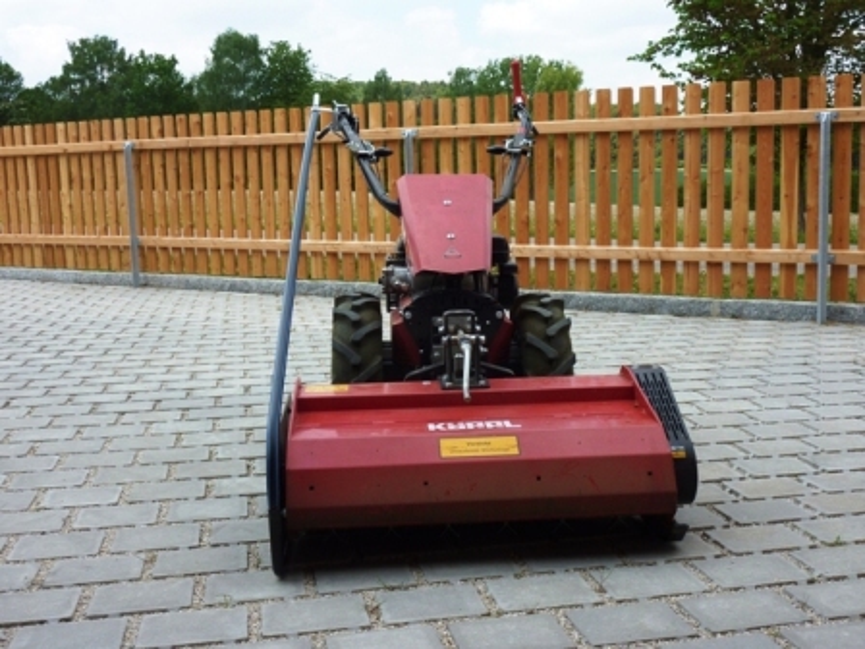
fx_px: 1000
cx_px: 432
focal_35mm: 40
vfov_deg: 36.0
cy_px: 324
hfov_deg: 46.8
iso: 80
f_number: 4
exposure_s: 1/320
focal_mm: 6.5
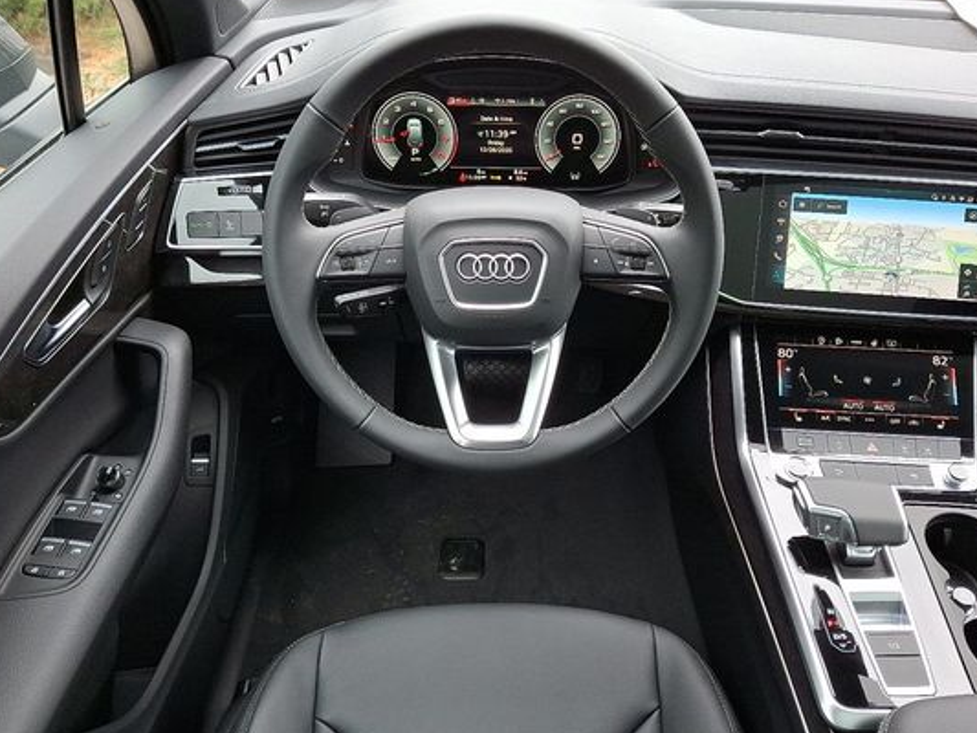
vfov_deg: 46.8
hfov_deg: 59.9
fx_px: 847
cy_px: 359
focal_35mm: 30
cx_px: 506
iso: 101
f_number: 1.8
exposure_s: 1/120
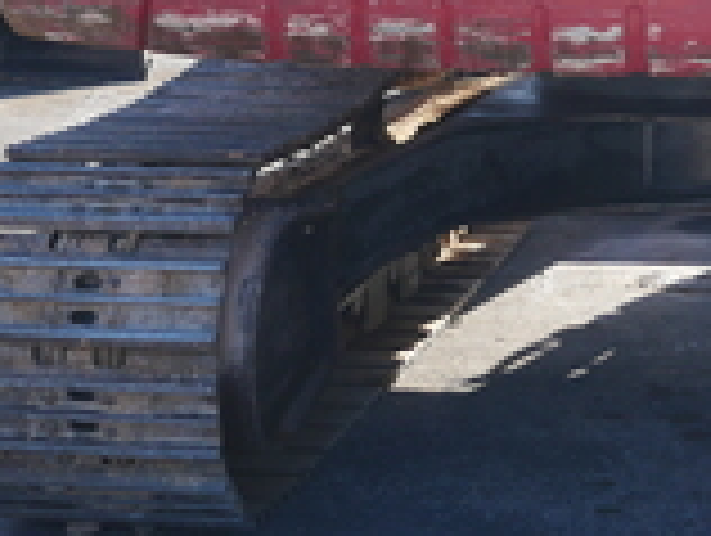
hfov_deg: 19.7
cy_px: -153
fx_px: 1995
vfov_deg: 14.7
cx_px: 695
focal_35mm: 97
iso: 200
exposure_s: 1/800
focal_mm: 14
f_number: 3.5
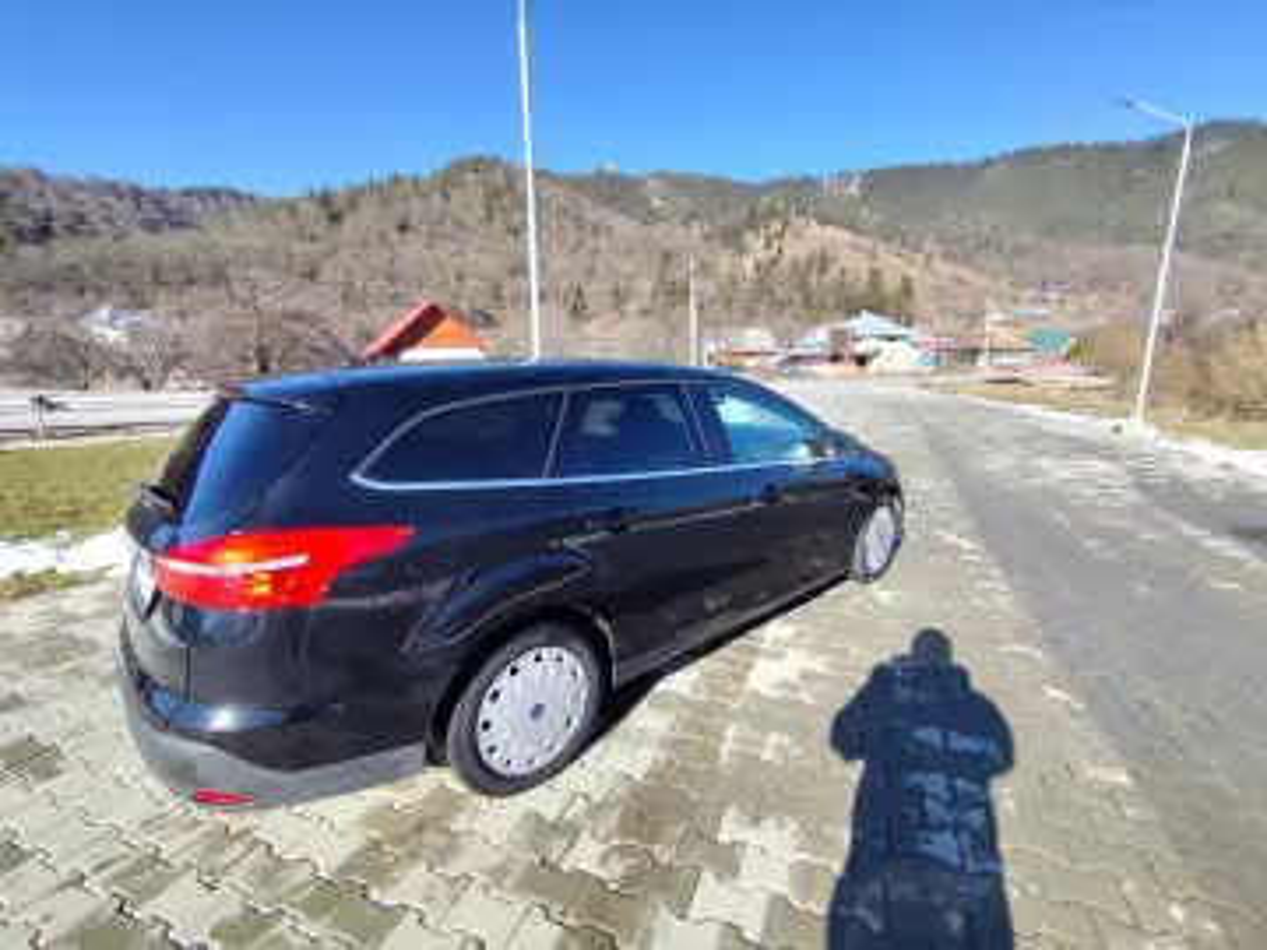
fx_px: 586
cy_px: 475
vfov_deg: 78.1
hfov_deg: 94.5
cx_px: 634
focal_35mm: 16
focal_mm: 1.65
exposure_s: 1/968
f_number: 2.2
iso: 50
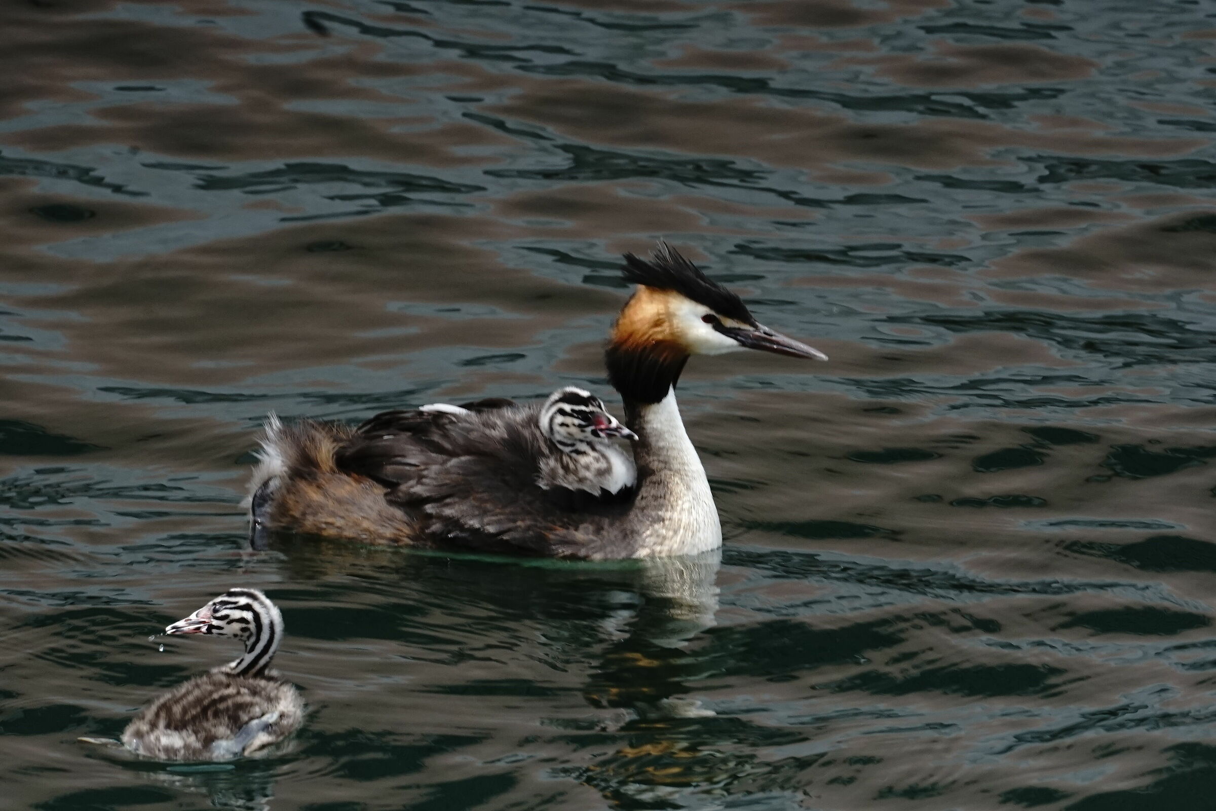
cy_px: 406
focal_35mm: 450
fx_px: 15199
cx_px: 608
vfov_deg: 3.1
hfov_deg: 4.6
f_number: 16
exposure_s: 1/250
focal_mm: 300
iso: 640
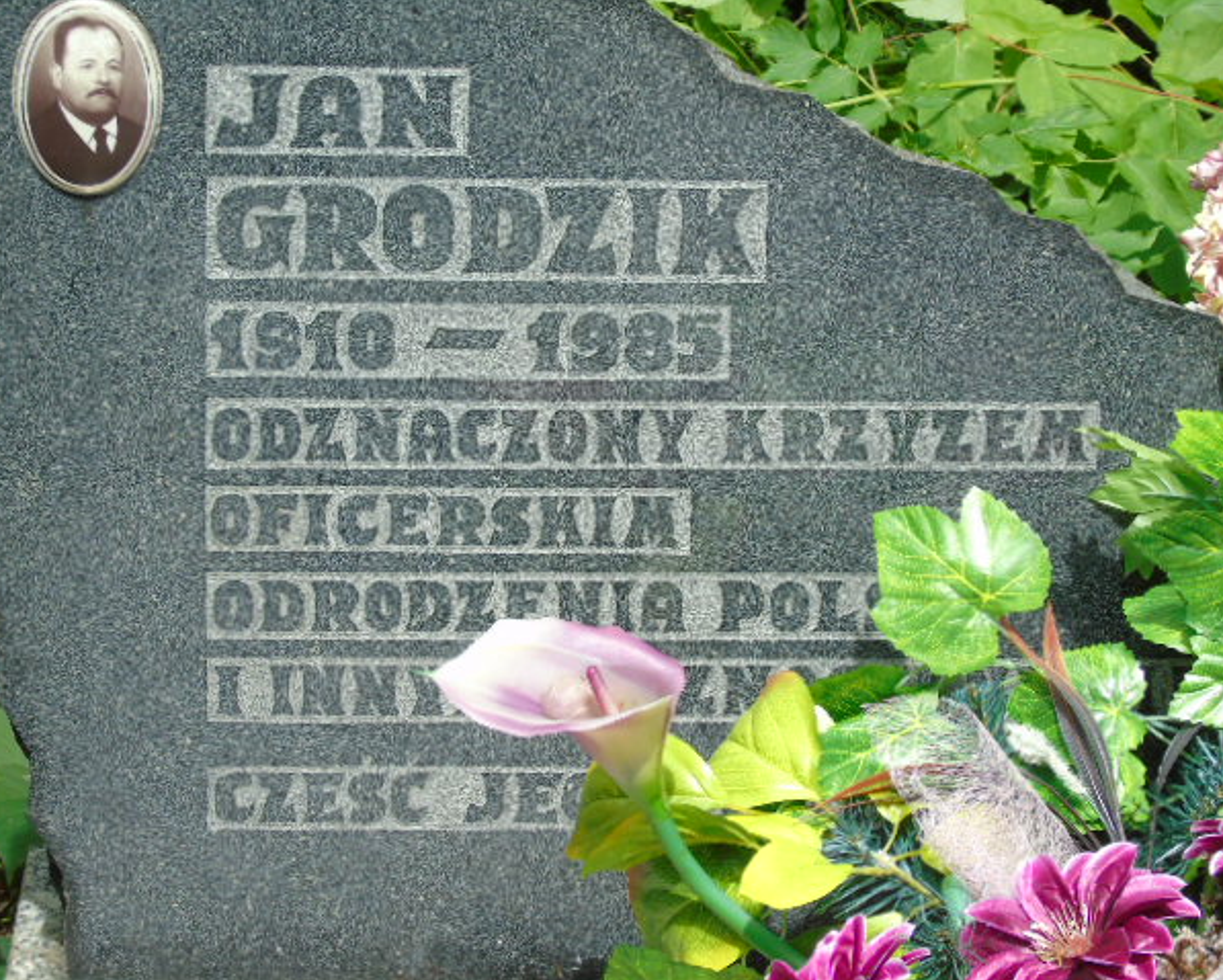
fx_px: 4091
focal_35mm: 113
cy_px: 490
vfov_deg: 13.6
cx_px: 629
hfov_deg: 17.0
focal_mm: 19
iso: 80
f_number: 4.4
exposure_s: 1/200
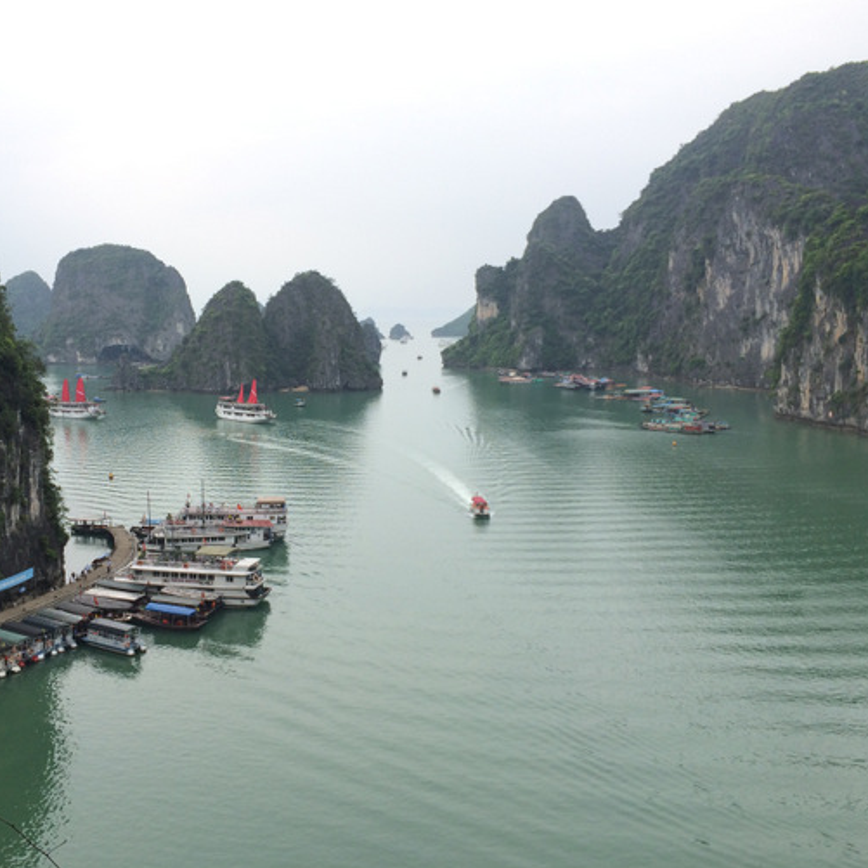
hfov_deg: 45.7
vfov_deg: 46.0
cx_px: 331
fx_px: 1021
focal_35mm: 36
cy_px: 430
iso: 32
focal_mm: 4.12
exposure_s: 1/760
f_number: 2.2
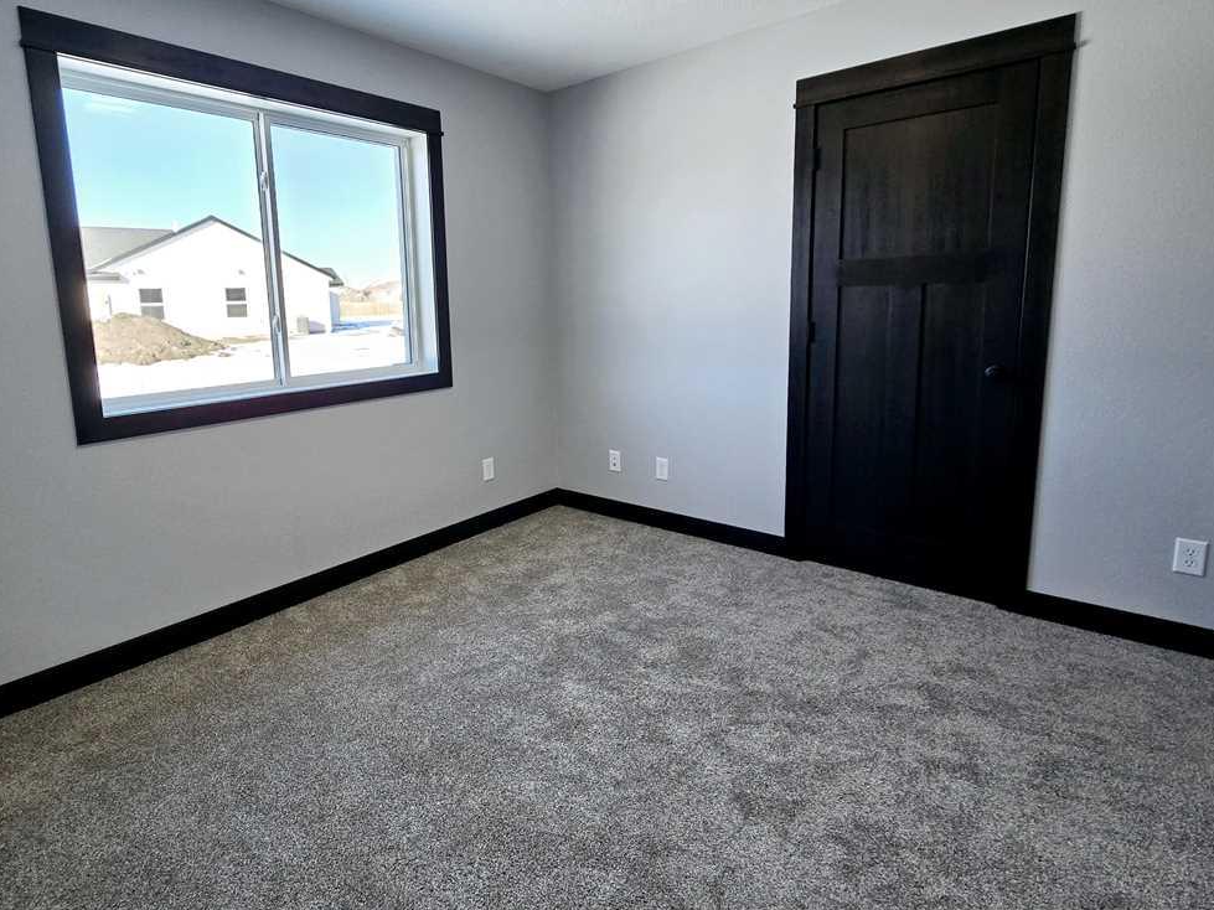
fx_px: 596
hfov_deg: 90.8
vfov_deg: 74.5
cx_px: 548
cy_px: 407
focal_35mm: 17
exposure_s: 1/120
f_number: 2.2
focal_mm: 2.2
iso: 100
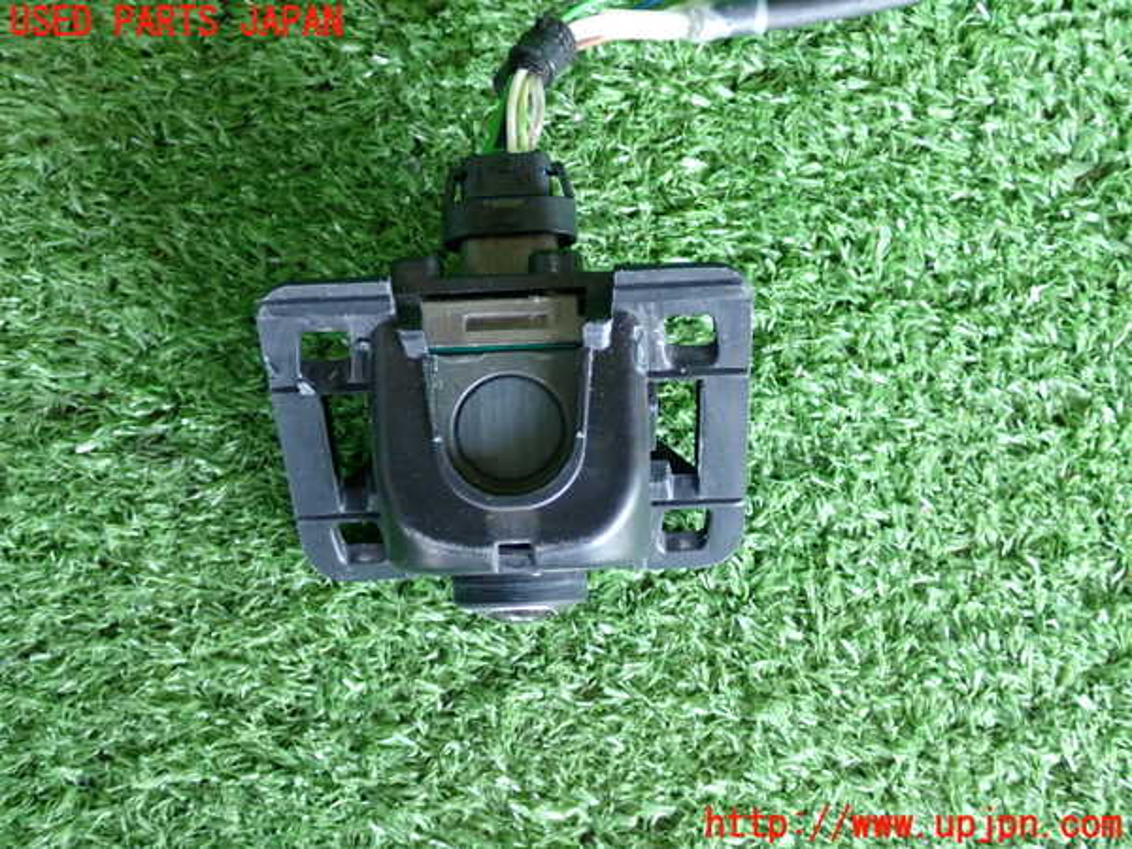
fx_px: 1439
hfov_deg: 42.9
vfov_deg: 32.9
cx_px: 566
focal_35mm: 44
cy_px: 424
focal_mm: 7.84
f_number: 2.9
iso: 320
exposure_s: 1/40
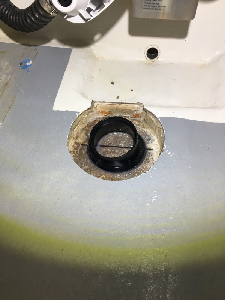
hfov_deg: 48.2
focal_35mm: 29
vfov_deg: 61.7
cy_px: 150
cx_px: 112
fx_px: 251
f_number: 2.2
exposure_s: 1/40
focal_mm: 4.15
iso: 25
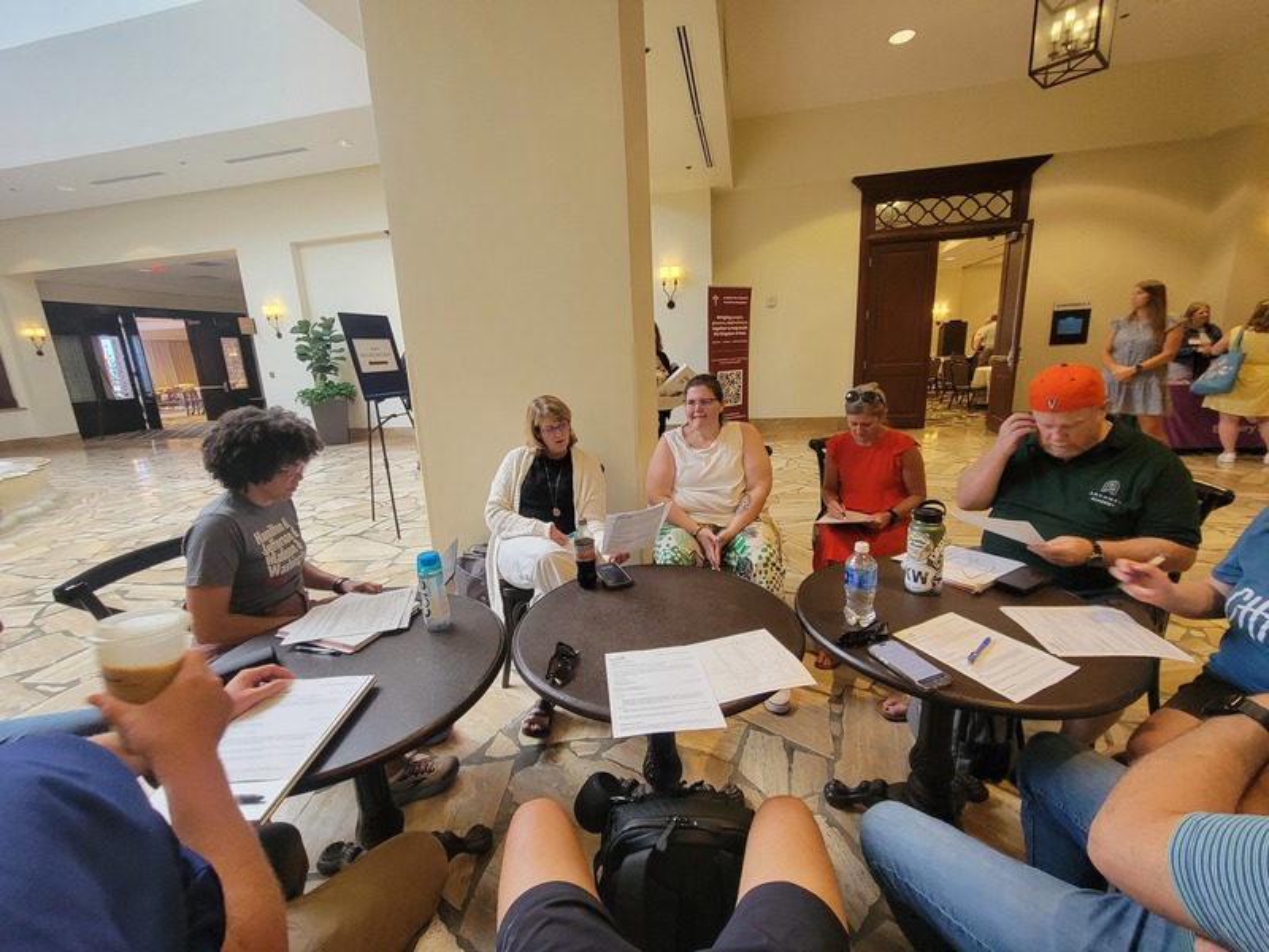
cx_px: 634
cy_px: 476
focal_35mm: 13
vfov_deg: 89.9
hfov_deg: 106.2
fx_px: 477
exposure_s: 1/60
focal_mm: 2.2
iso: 400
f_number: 2.2
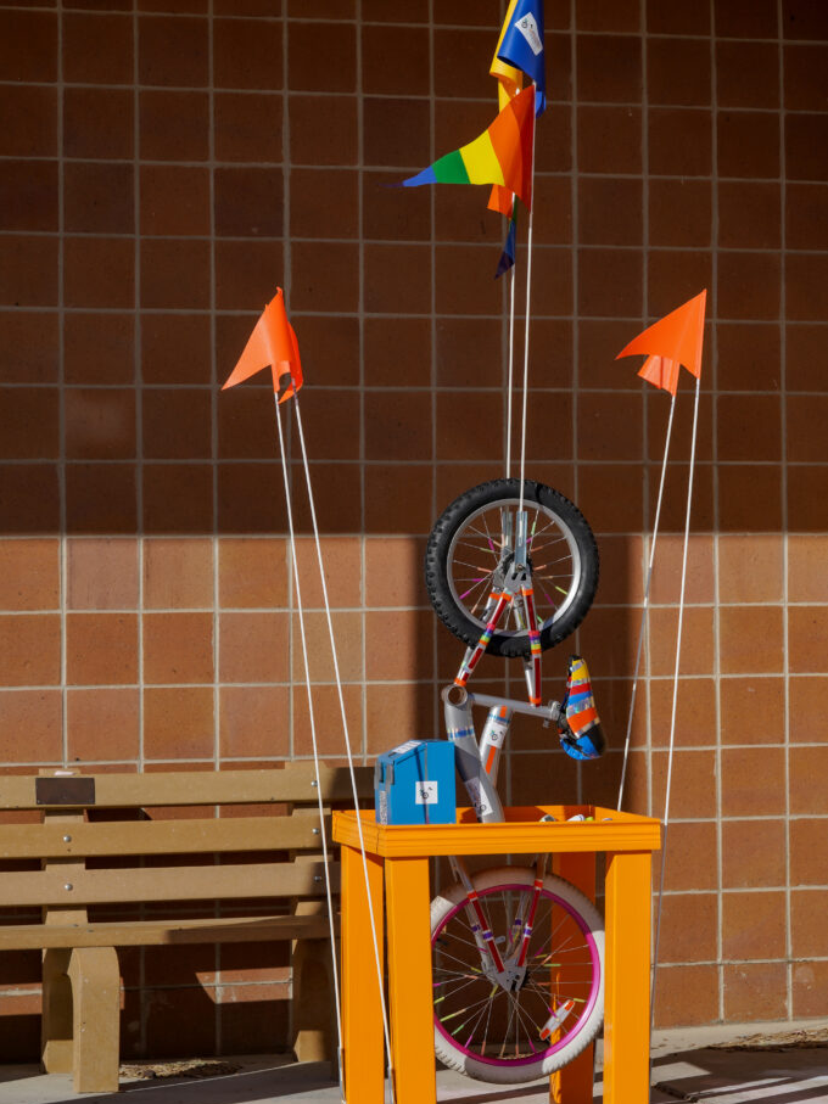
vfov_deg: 17.3
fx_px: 3637
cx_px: 415
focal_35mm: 114
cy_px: 536
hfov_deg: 13.0
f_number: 8
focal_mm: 105
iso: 100
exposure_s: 1/500
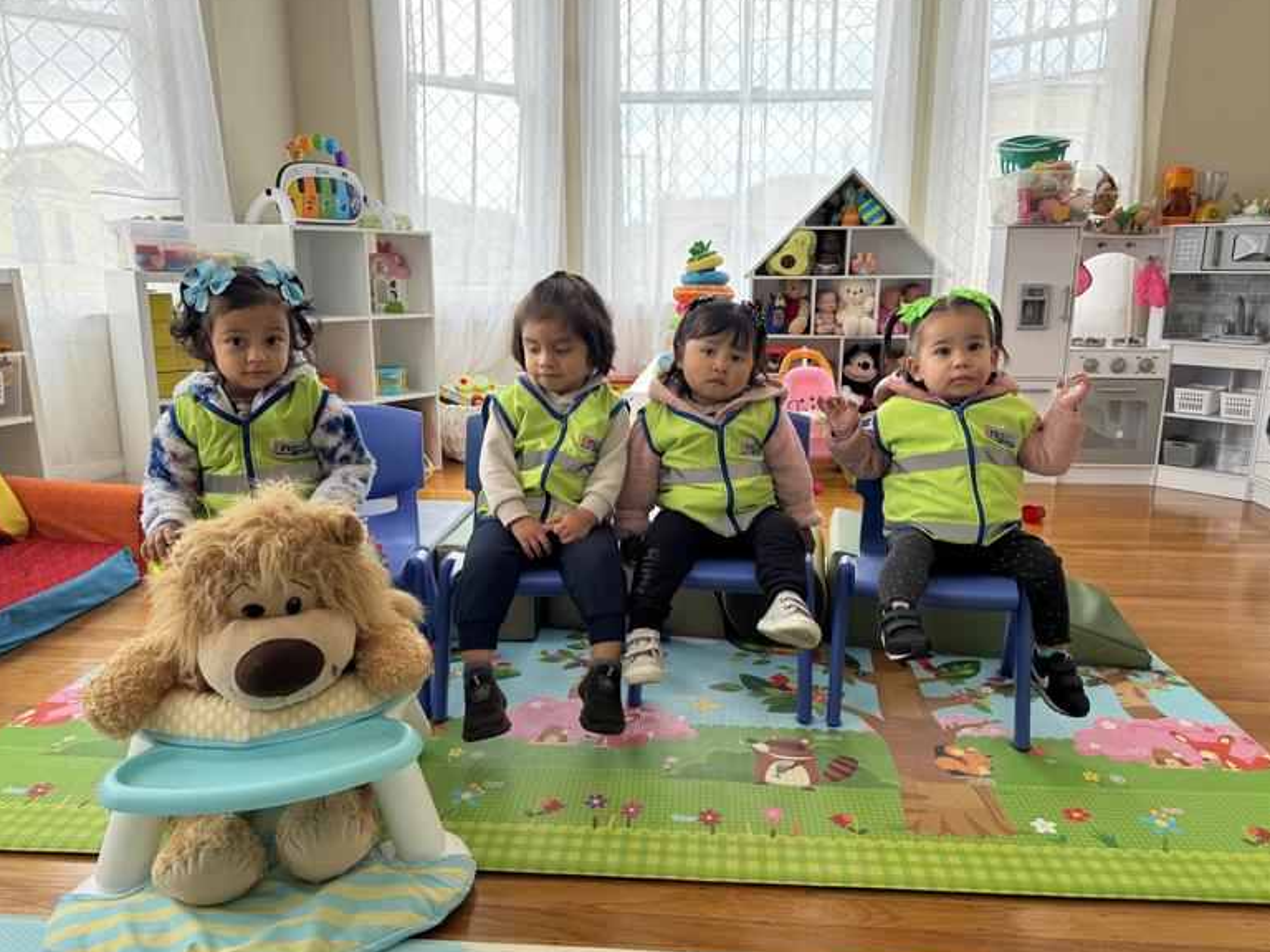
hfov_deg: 69.4
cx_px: 647
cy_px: 484
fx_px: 917
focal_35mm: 25
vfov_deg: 54.9
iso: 80
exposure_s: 1/185
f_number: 1.78
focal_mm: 6.76
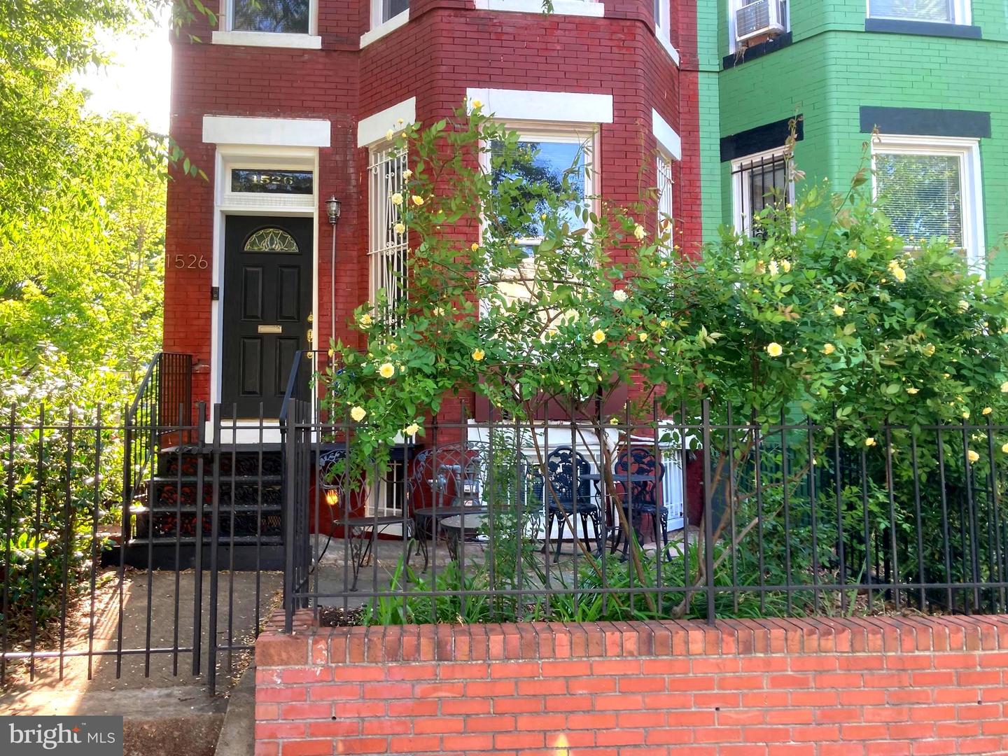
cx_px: 504
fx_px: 815
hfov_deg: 63.4
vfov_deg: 49.7
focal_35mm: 28
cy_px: 378
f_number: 1.8
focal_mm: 3.99
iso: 32
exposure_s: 1/121
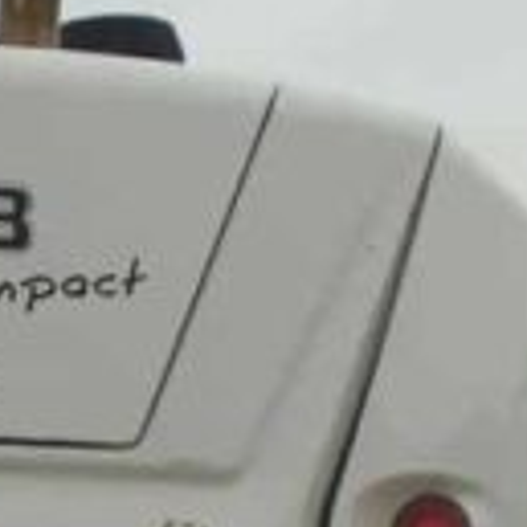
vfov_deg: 11.7
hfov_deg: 11.8
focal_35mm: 143
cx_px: -192
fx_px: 2463
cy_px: 784
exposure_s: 1/400
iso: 100
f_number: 3.2
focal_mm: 4.6
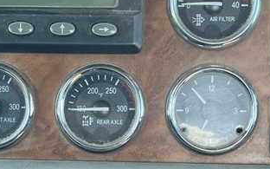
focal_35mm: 89
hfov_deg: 23.3
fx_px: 655
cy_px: 176
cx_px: 123
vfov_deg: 14.4
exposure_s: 1/122
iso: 80
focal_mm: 5.1
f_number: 1.6
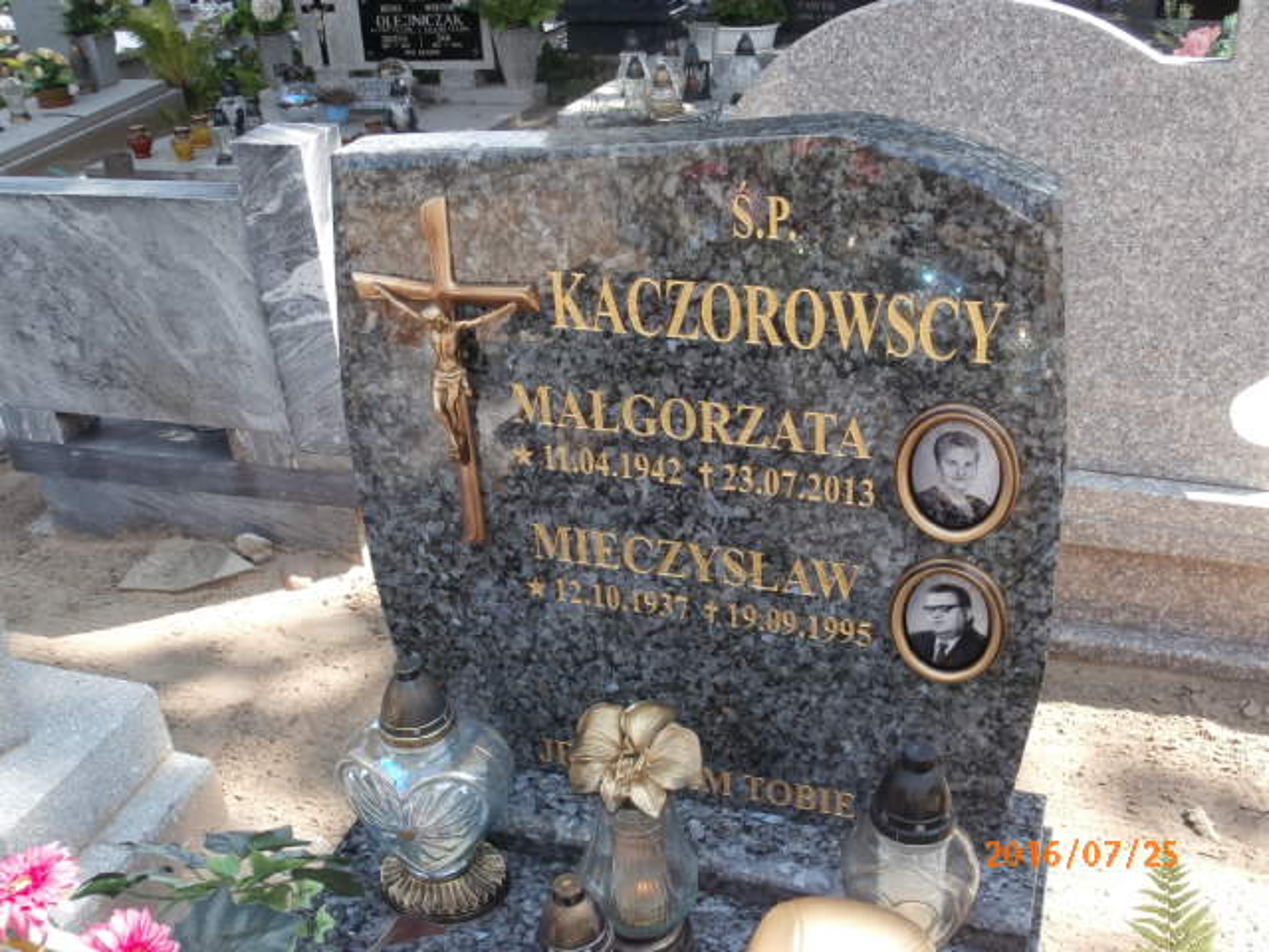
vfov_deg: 37.7
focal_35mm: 38
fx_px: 1393
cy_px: 476
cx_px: 634
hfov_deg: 49.0
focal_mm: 6.67
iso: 100
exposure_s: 1/125
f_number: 3.9
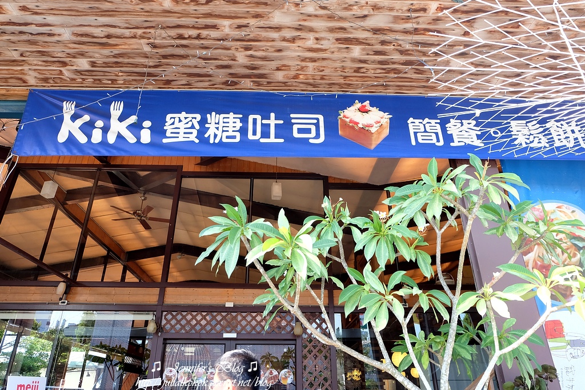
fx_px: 390
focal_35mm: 24
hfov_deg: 73.7
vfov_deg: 53.1
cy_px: 195
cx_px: 292
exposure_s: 1/125
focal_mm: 16
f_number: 4
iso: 400
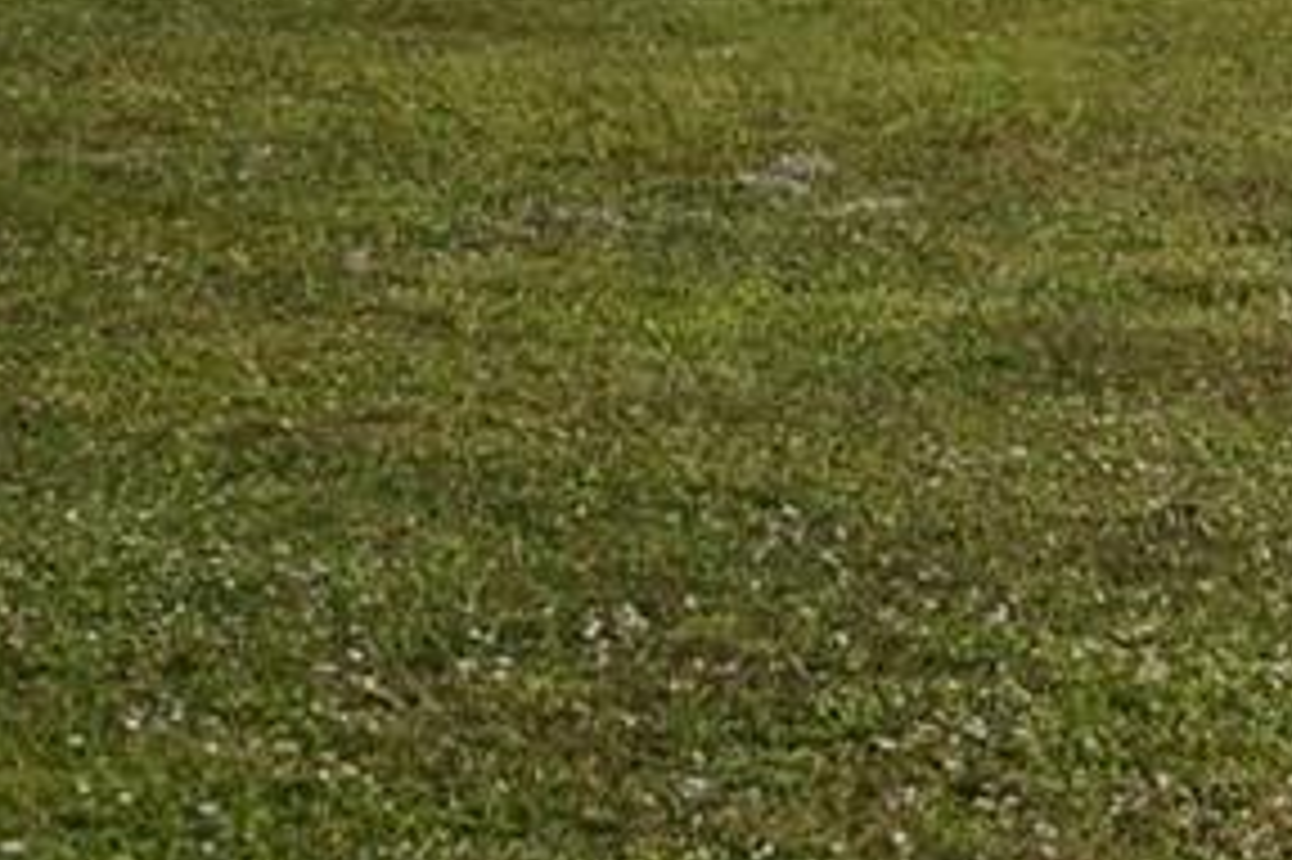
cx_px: 2251
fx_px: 4985
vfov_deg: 9.5
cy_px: -522
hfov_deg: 13.4
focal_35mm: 139
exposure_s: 1/100
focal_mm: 26
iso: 125
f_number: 11
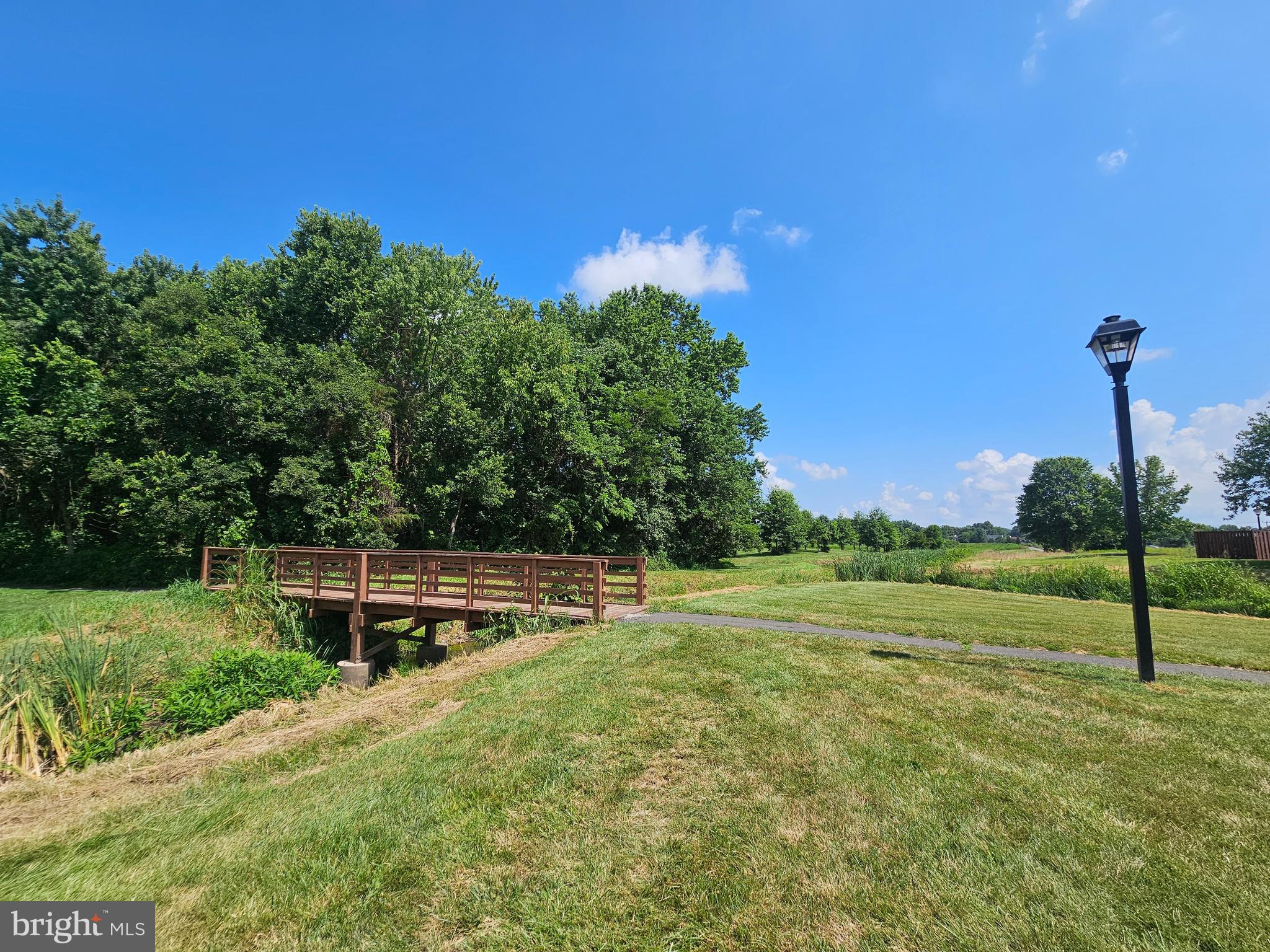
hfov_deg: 106.2
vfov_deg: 89.9
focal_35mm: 13
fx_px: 477
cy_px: 476
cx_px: 635
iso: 50
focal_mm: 2.2
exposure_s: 1/2686
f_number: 2.2
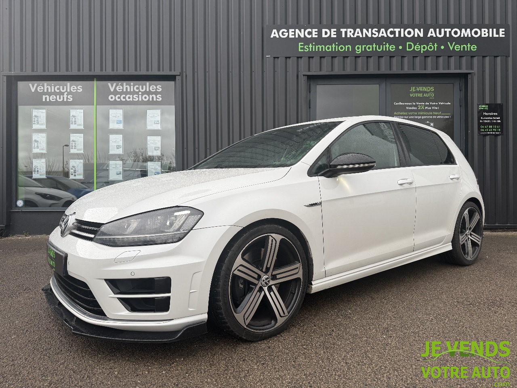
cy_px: 194
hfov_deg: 71.6
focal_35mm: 24
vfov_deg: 56.8
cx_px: 258
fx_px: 358
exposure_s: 1/121
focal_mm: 6.76
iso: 50
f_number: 1.78
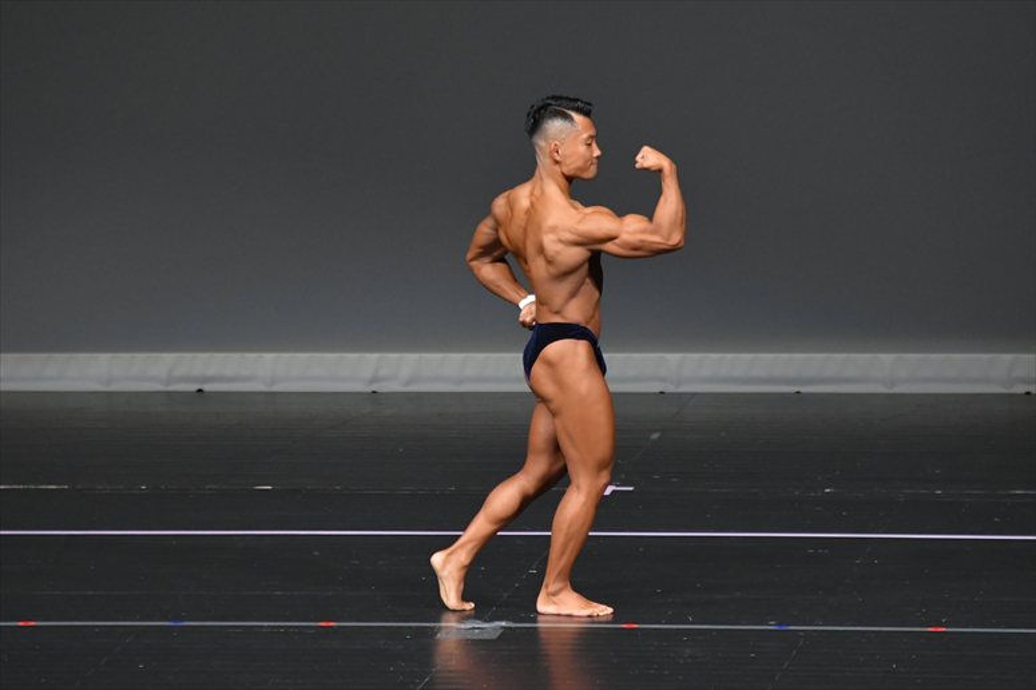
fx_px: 9924
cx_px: 518
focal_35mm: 345
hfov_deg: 6.0
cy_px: 345
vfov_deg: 4.0
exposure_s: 1/400
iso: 4000
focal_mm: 230
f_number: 5.6
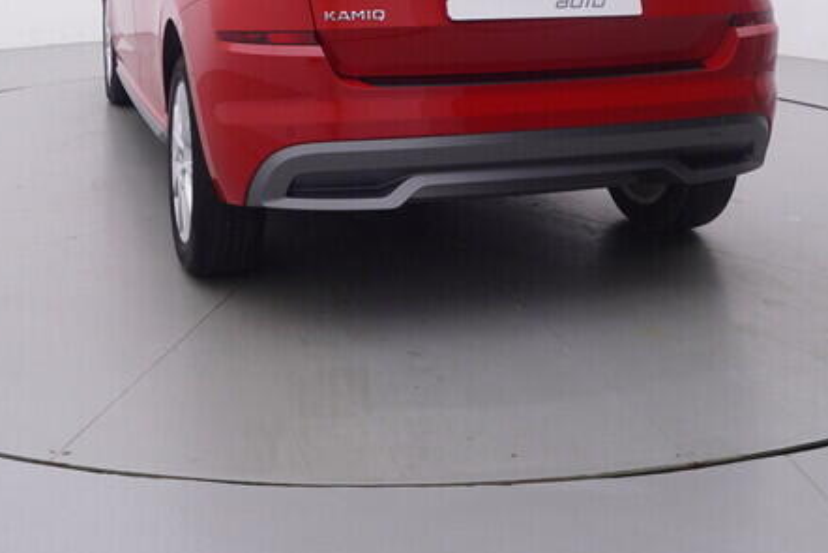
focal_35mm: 52
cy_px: 7
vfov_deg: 24.8
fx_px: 1200
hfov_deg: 38.0
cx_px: 362
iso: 200
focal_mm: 15
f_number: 5
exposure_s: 1/80
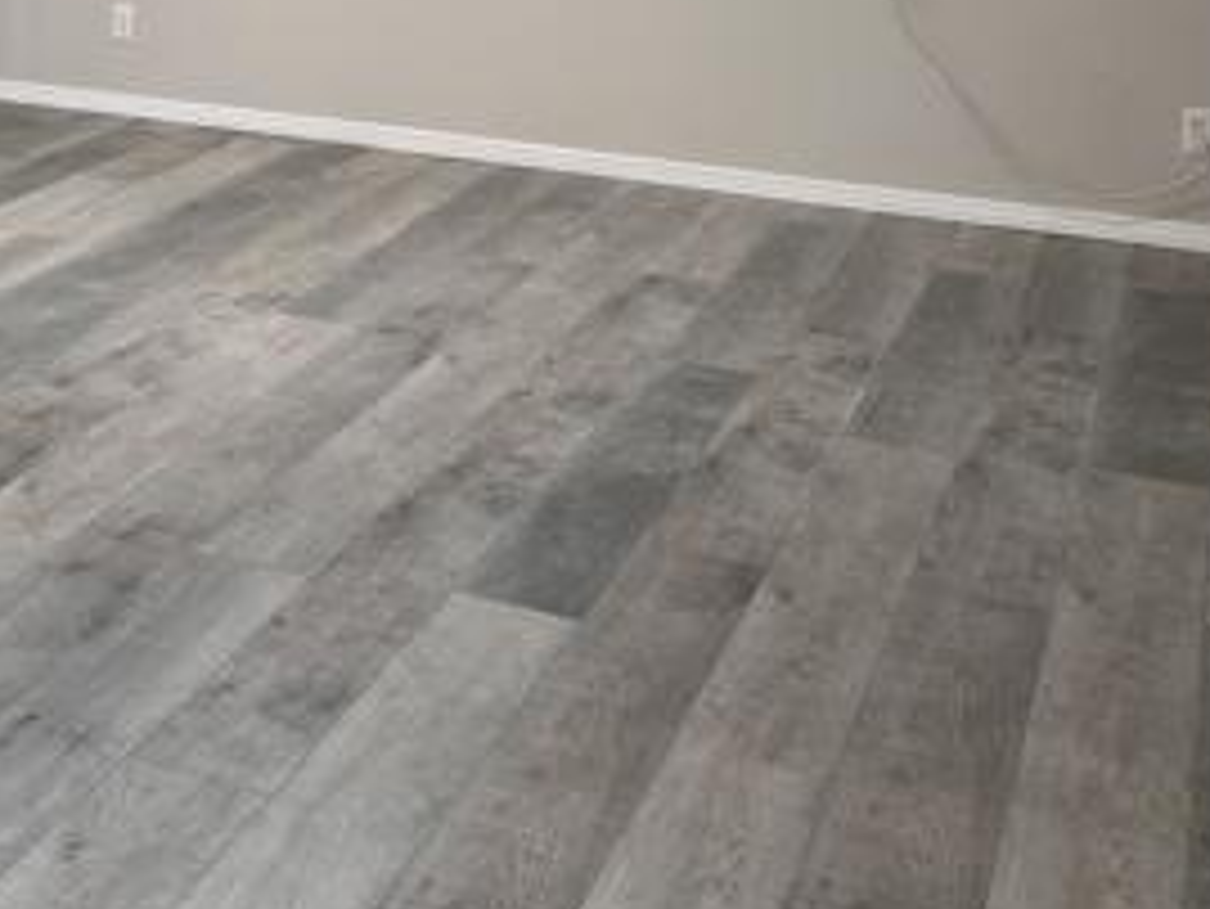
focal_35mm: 57
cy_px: -144
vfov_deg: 23.7
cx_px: 198
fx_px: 1993
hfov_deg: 32.6
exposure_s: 1/121
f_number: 1.78
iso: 80
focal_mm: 6.86
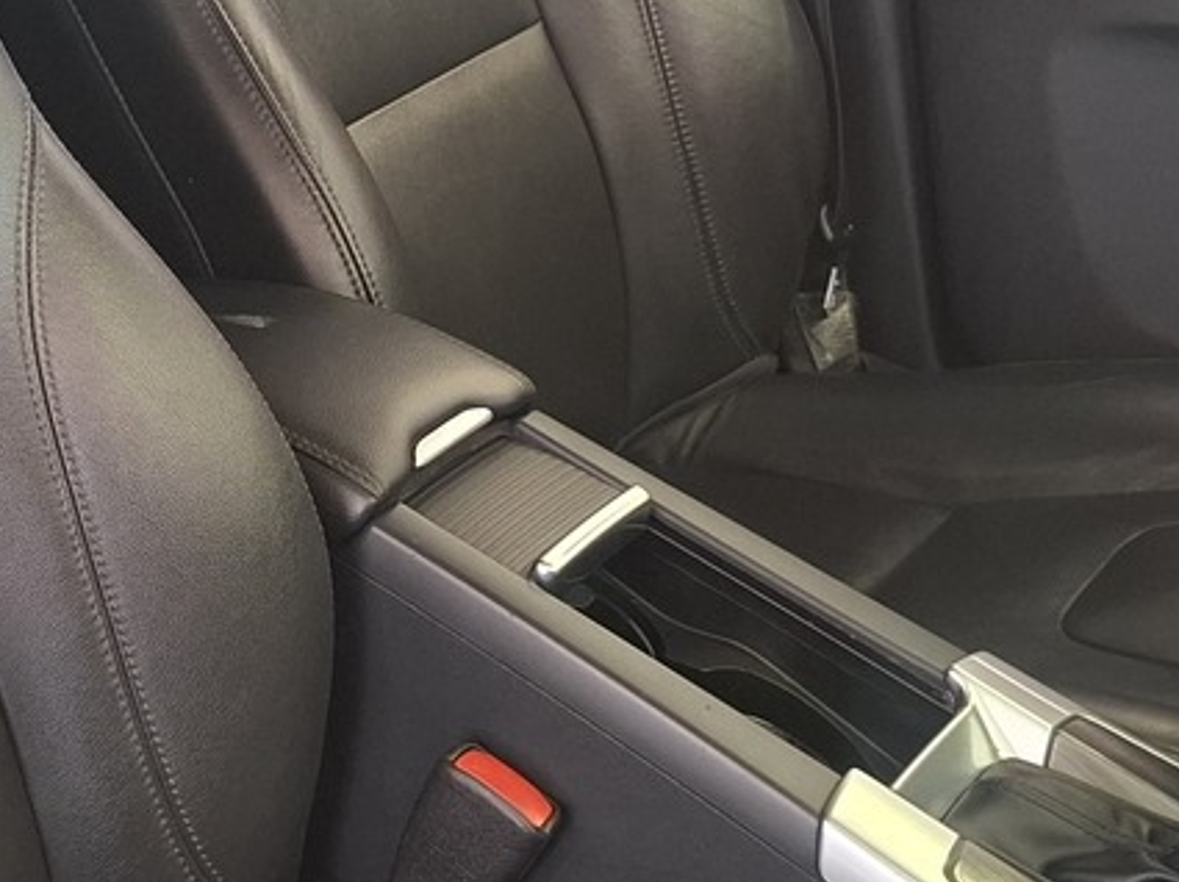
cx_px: -39
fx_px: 2654
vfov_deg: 18.9
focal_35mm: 78
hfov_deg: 23.8
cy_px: 447
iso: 250
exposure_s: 1/50
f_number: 1.8
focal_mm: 5.54
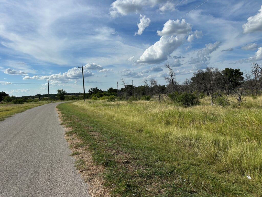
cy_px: 98
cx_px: 131
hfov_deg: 71.6
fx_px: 182
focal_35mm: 24
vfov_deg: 56.8
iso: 80
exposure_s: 1/7576
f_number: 1.78
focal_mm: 6.86
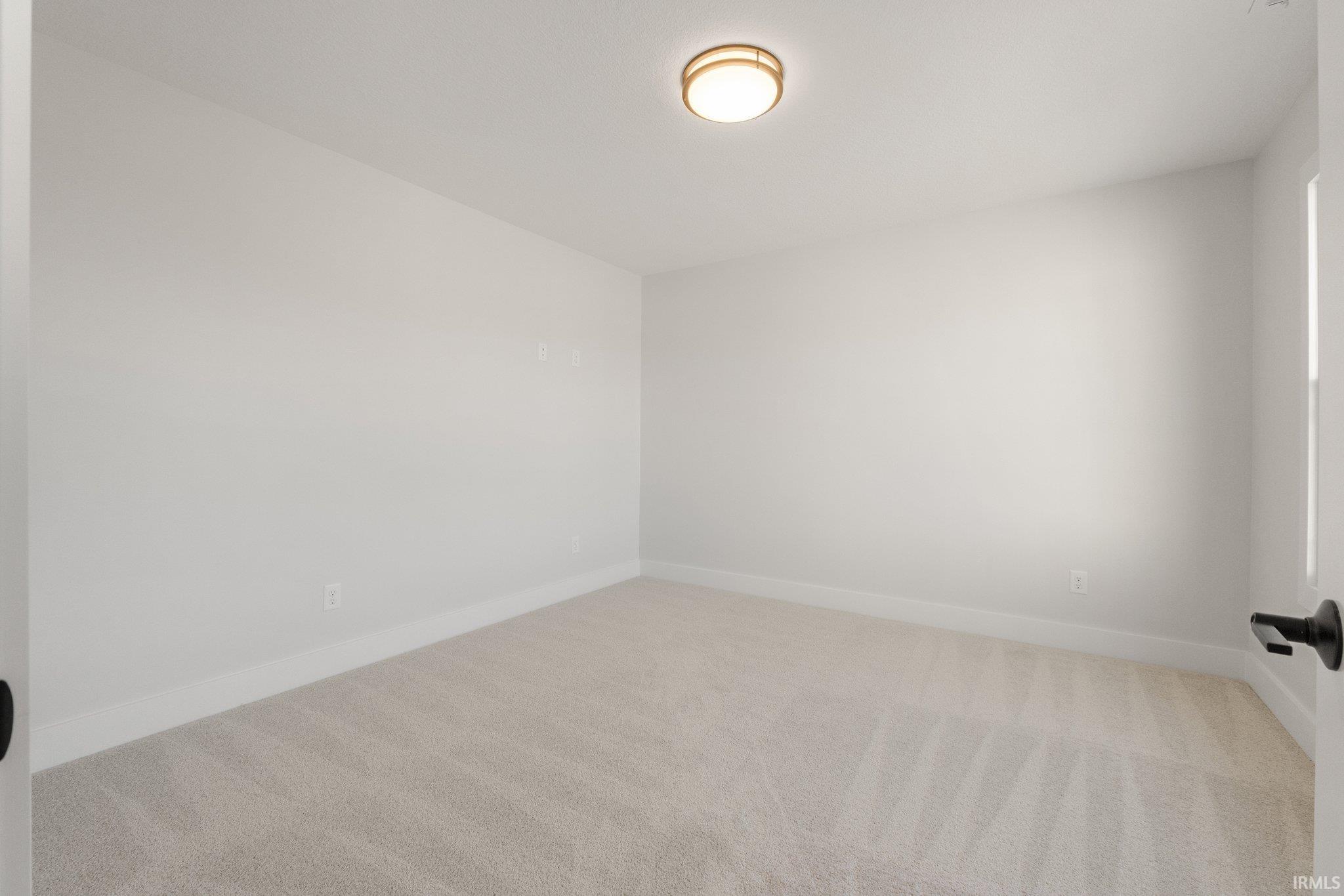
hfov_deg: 100.4
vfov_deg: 77.3
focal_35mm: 15
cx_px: 672
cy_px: 448
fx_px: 560
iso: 800
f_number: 5
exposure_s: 1/400
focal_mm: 10
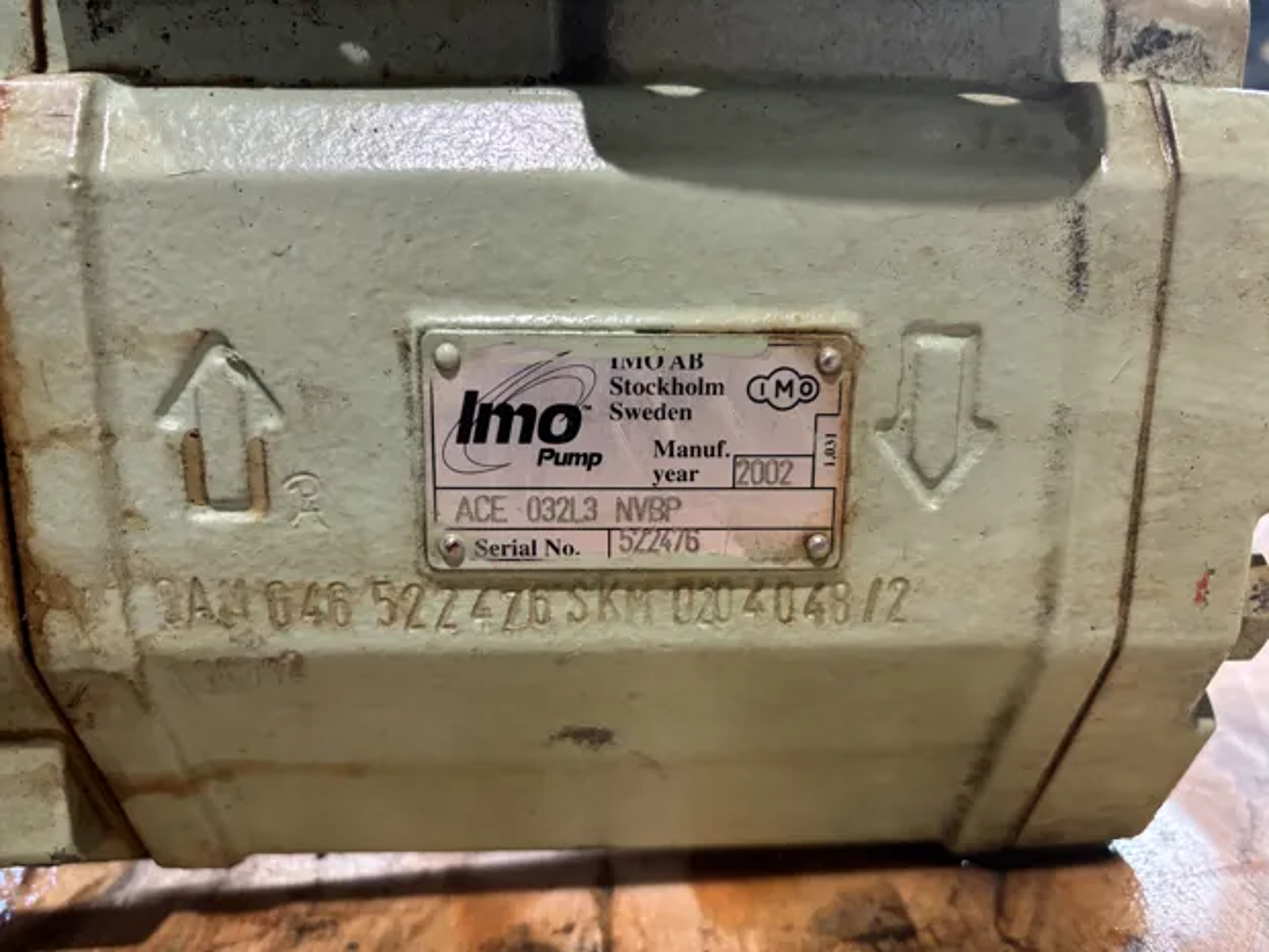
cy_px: 476
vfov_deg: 53.1
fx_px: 953
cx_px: 634
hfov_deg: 67.3
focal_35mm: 26
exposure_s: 1/50
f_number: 1.6
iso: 250
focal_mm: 5.96
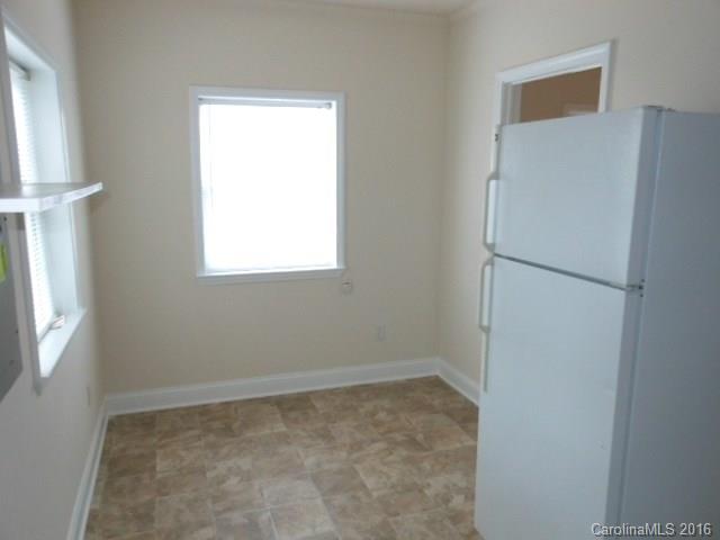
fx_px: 582
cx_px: 360
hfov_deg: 63.4
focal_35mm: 28
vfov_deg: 49.7
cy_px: 270
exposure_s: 1/30
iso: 320
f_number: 3.7
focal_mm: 5
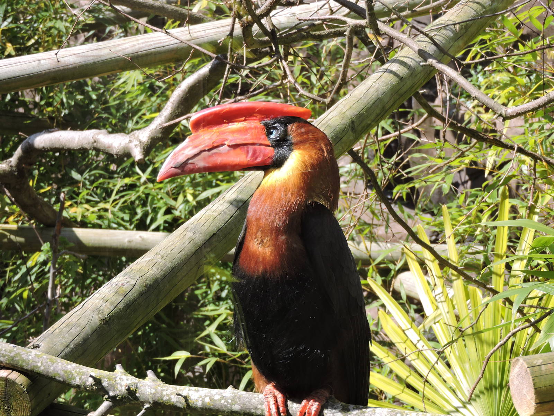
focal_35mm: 170
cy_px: 208
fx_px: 2721
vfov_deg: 8.7
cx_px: 277
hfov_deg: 11.6
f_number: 5.2
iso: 100
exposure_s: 1/160
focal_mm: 30.5
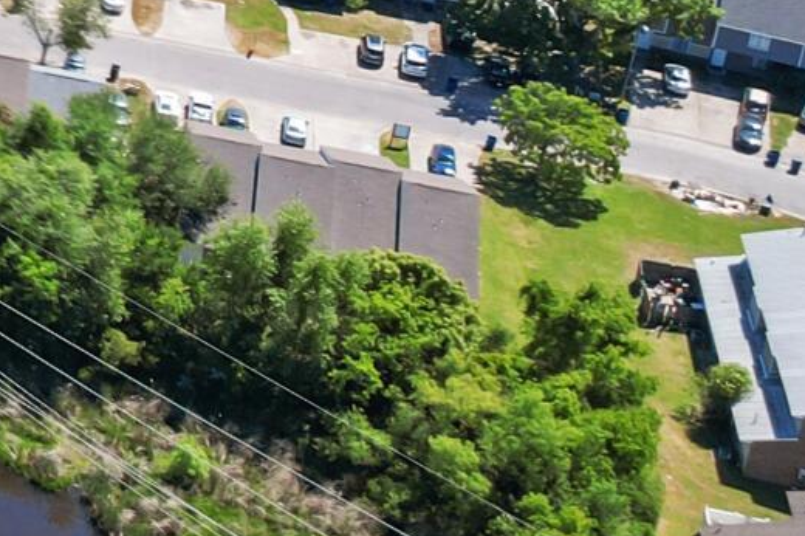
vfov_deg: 10.2
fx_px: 2838
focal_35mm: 127
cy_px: -389
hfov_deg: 12.4
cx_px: -1173
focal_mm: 8.38
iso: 100
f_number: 2.8
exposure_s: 1/1000
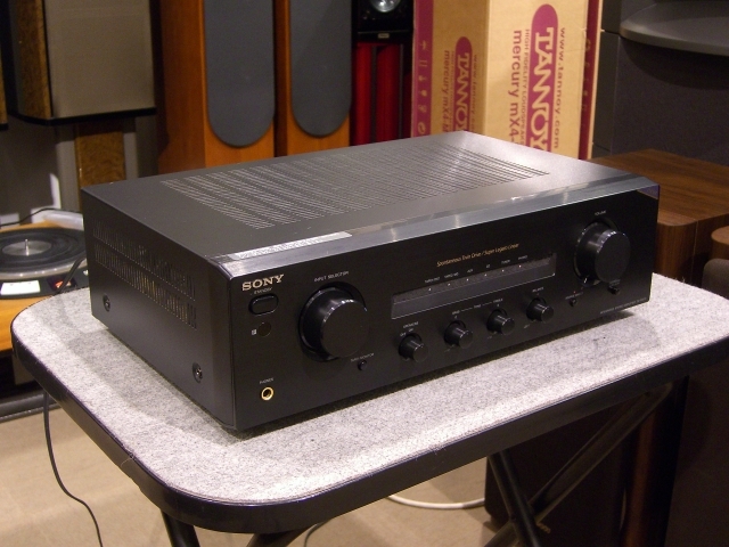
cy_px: 274
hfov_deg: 41.2
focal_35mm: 46
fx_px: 969
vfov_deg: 31.5
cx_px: 364
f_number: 3.1
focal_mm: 9.5
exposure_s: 1/13
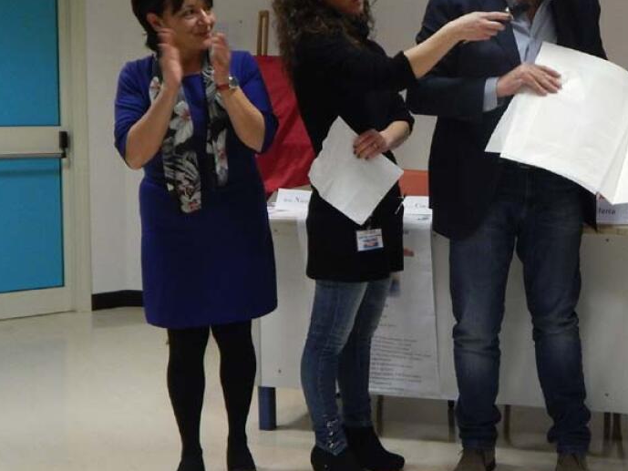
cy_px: 175
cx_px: 513
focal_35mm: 54
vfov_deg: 26.9
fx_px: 980
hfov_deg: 34.3
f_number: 3.2
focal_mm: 5.6
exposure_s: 1/50
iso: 400
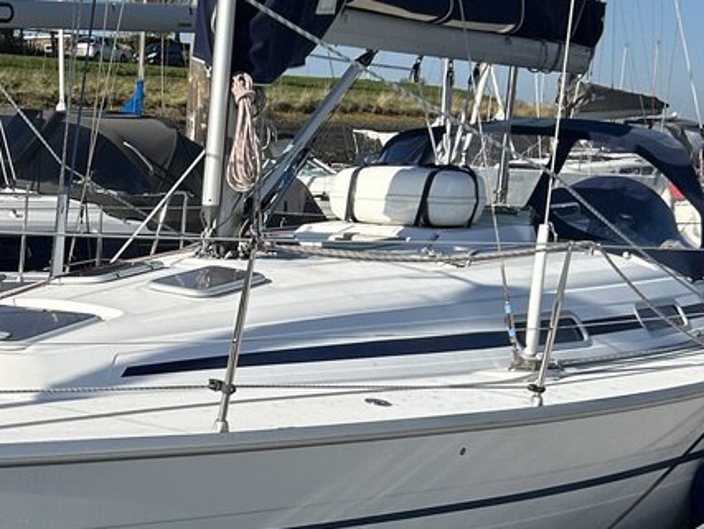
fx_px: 1486
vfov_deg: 19.8
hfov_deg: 25.3
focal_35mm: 73
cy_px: 470
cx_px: -12
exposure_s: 1/5076
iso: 50
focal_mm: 5.7
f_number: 1.5
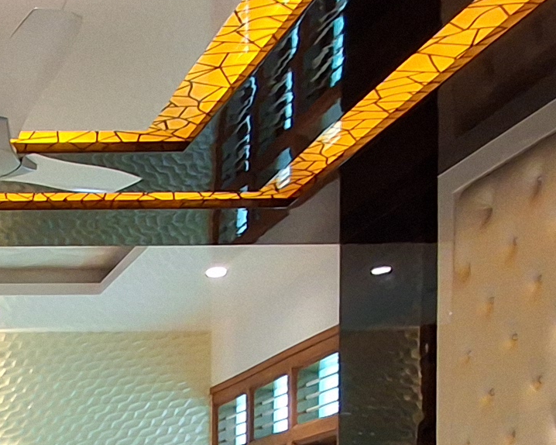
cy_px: 605
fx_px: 1168
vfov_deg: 19.6
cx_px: -206
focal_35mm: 71
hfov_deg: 23.1
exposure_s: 1/50
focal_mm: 1.64
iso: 200
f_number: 2.2
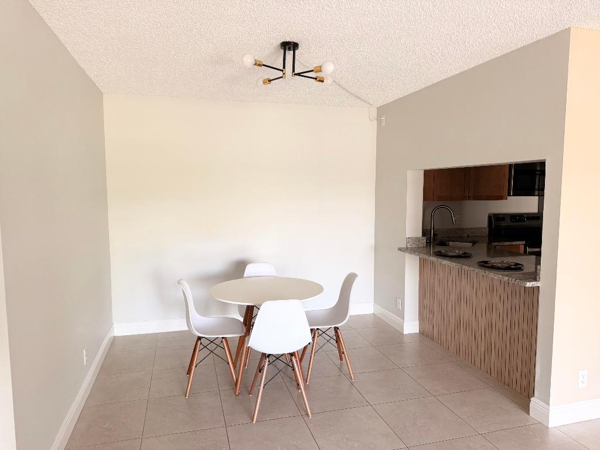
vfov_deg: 56.8
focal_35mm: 24
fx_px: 416
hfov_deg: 71.6
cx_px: 300
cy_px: 225
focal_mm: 6.76
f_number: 1.78
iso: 200
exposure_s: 1/86
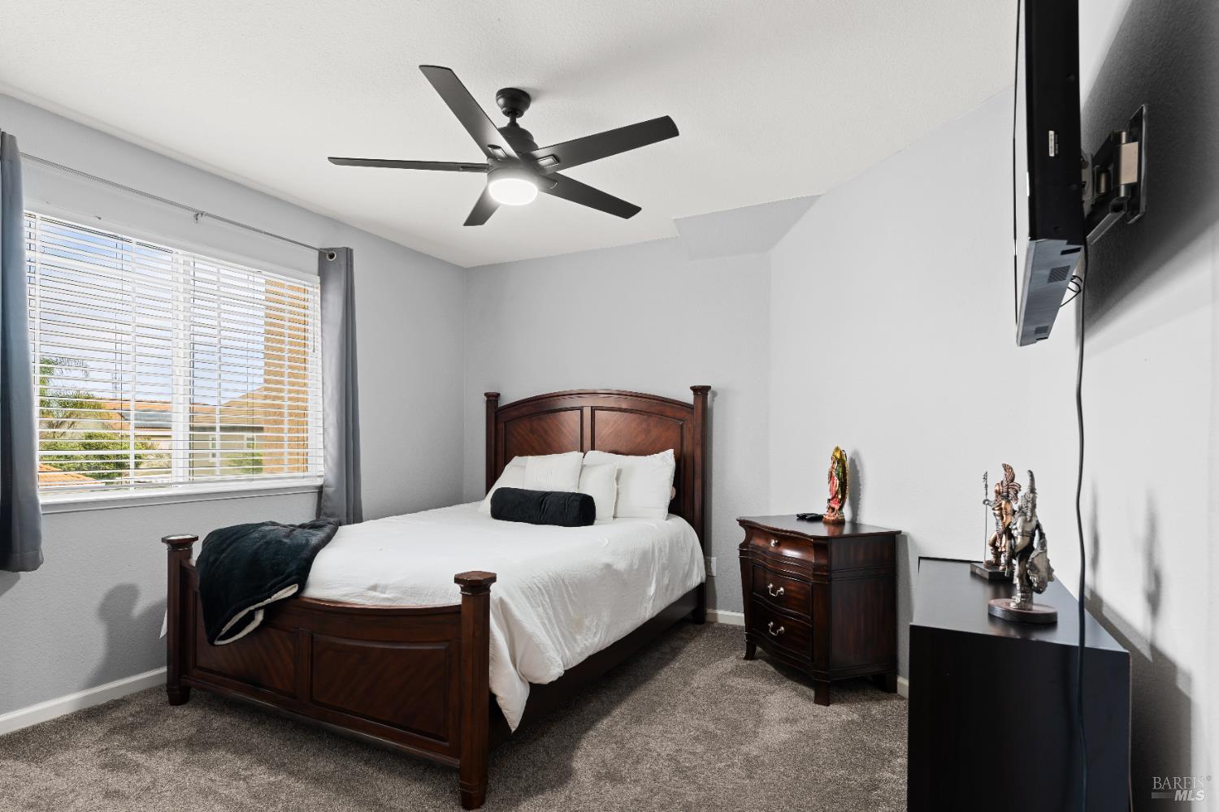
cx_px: 610
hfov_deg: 90.0
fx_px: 609
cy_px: 406
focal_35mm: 18
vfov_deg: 67.4
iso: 100
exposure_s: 1.3
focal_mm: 18
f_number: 8
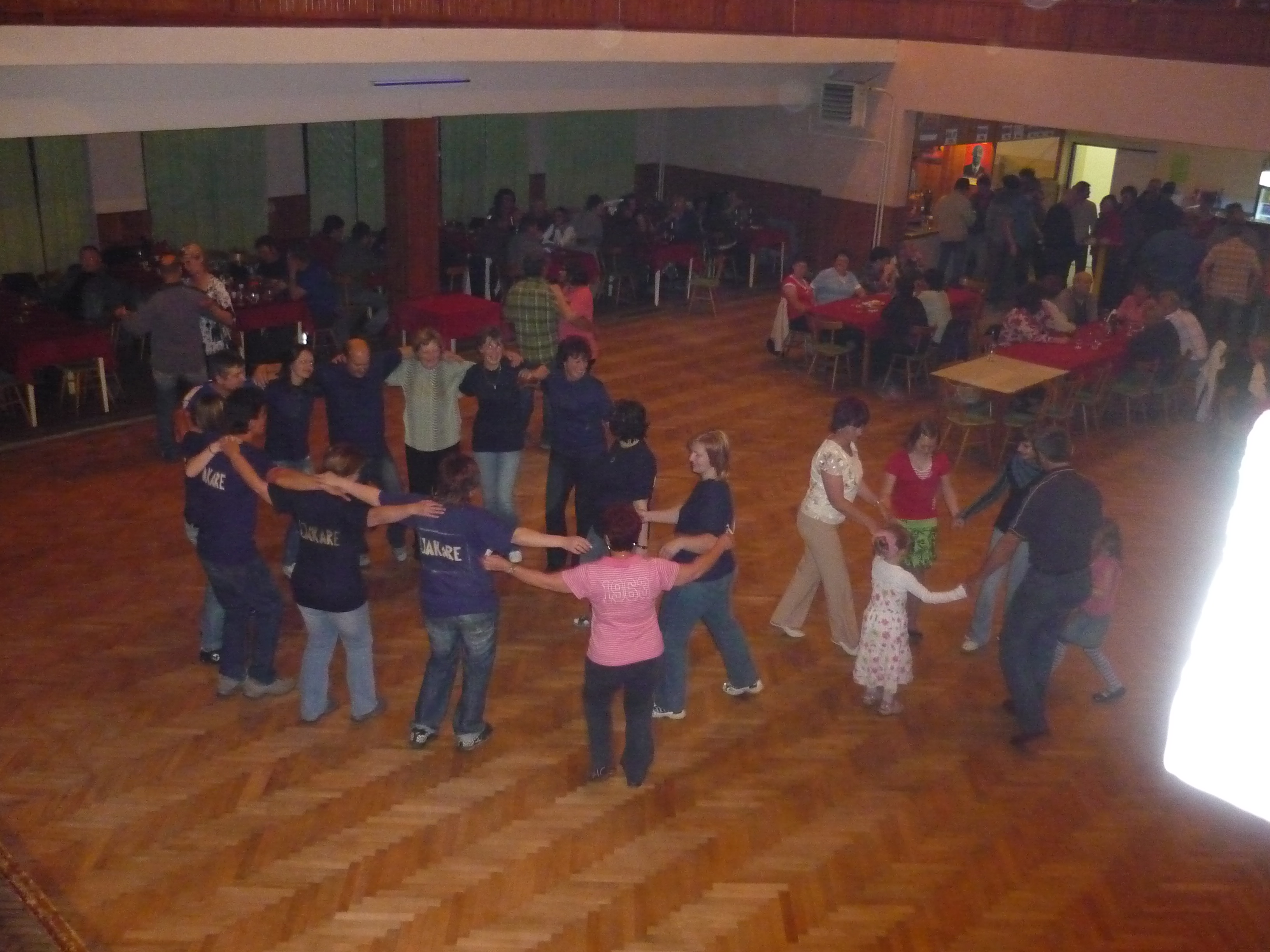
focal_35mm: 33
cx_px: 635
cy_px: 476
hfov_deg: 55.4
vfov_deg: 42.9
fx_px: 1211
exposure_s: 1/30
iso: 1000
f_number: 2.8
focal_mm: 5.5
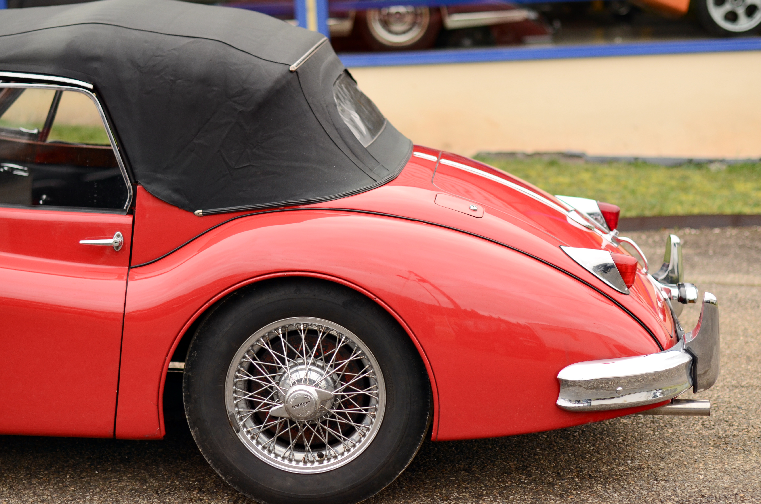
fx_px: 1582
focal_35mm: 75
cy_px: 252
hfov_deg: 27.0
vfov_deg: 18.1
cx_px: 380
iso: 320
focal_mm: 50
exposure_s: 1/1250
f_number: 2
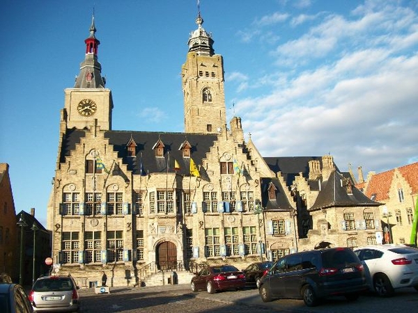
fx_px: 386
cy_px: 156
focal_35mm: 32
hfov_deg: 56.8
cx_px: 209
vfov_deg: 44.2
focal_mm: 5.7
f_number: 8.8
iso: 80
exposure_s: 1/80
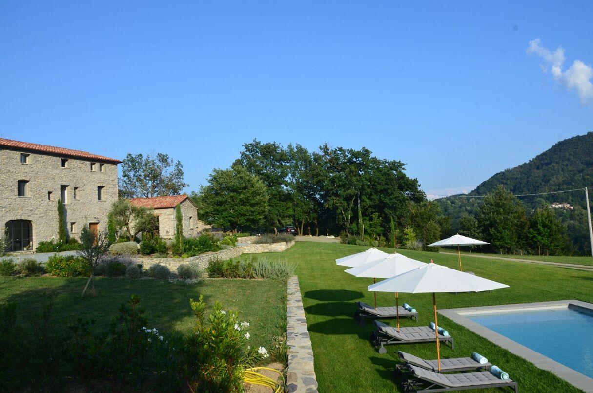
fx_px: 444
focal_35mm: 27
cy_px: 196
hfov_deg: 67.5
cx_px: 296
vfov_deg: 47.7
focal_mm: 18
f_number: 11
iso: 160
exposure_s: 1/125
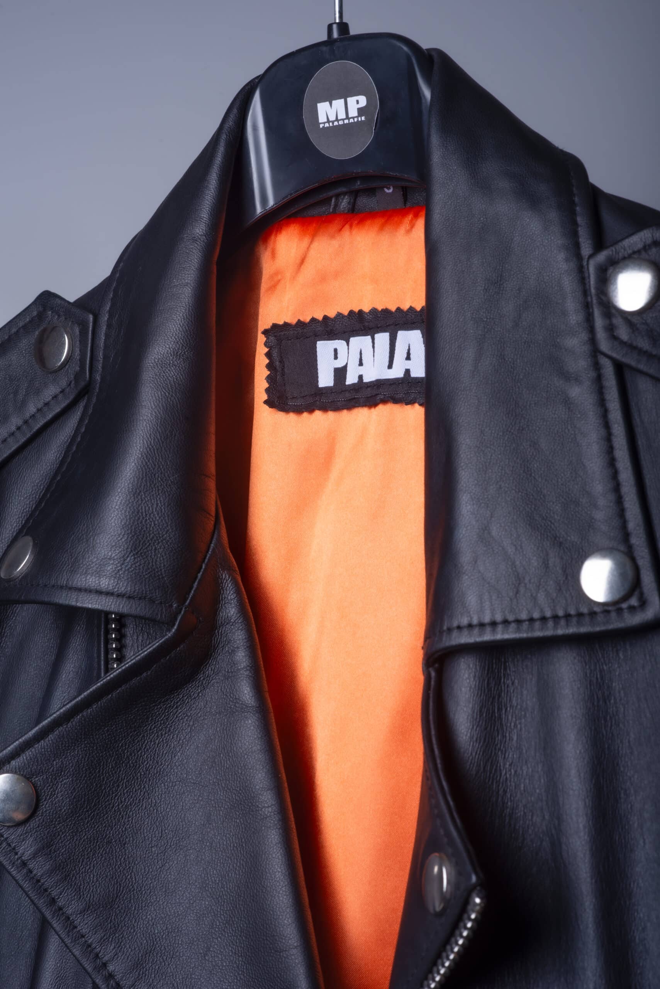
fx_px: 2335
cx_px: 330
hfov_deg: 16.1
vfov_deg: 23.9
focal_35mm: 85
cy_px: 494
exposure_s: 1/250
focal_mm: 85
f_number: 16
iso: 100
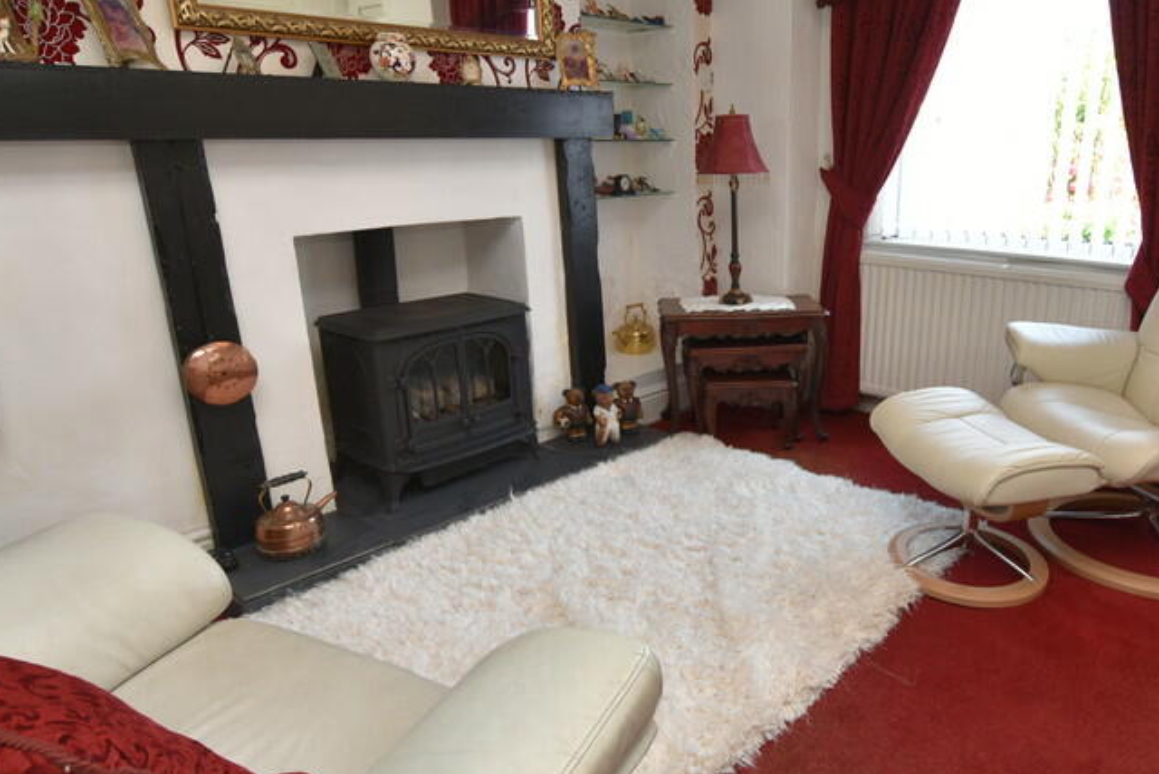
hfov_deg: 72.4
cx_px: 728
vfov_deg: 53.2
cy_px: 385
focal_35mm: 24
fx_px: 773
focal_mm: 10
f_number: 4
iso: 360
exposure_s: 1/60
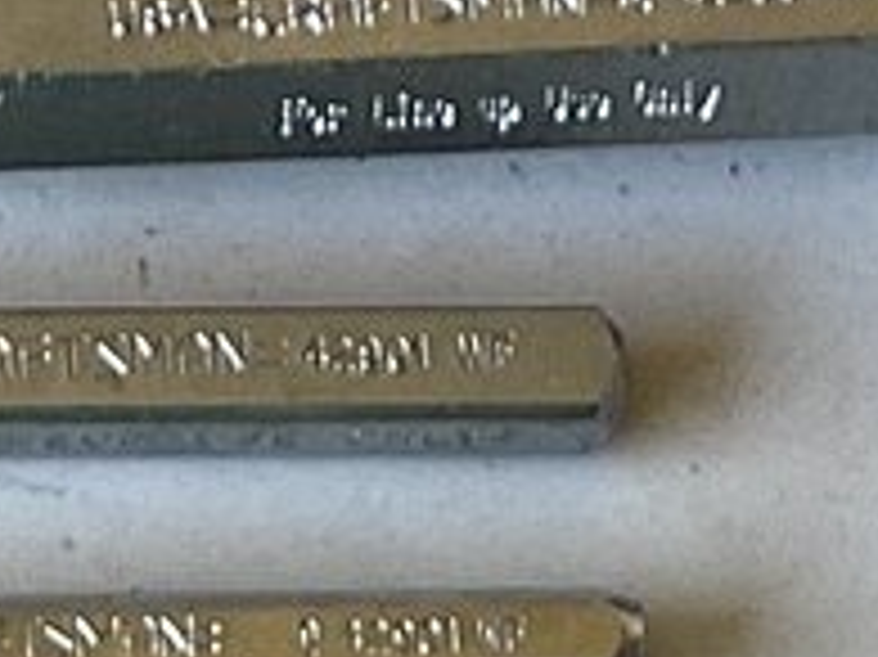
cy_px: 1532
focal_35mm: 241
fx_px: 6109
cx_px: -52
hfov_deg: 8.2
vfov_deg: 5.9
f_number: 2.4
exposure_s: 1/60
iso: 50
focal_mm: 3.3
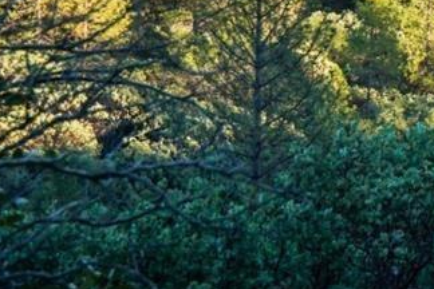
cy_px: -373
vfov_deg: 7.9
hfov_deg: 12.0
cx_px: 705
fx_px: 1953
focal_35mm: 162
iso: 100
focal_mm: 35
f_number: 4.5
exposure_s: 1/250
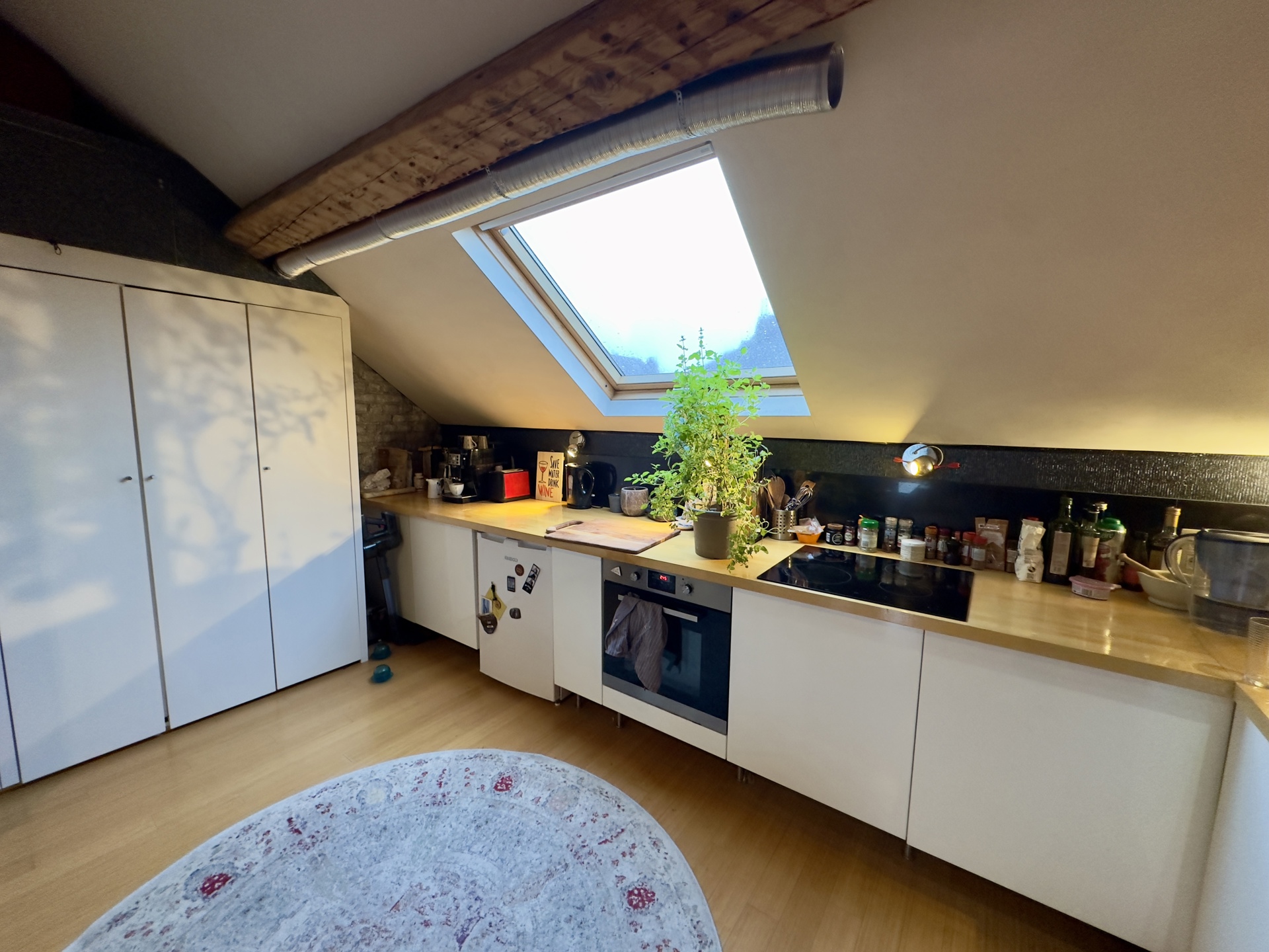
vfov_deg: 85.7
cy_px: 476
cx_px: 634
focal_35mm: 14
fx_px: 513
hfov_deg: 102.1
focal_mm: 2.22
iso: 200
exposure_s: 1/50
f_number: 2.2
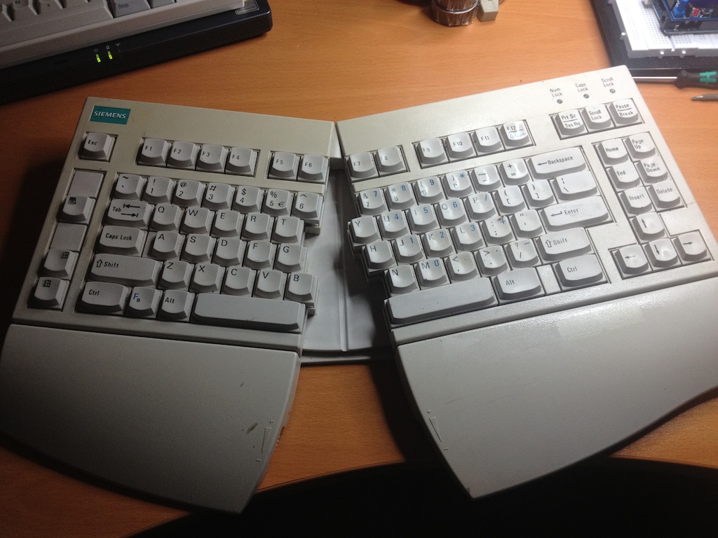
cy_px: 269
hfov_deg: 52.6
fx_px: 726
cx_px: 359
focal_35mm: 35
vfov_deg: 40.7
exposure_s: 1/120
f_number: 2.4
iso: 100
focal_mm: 4.28
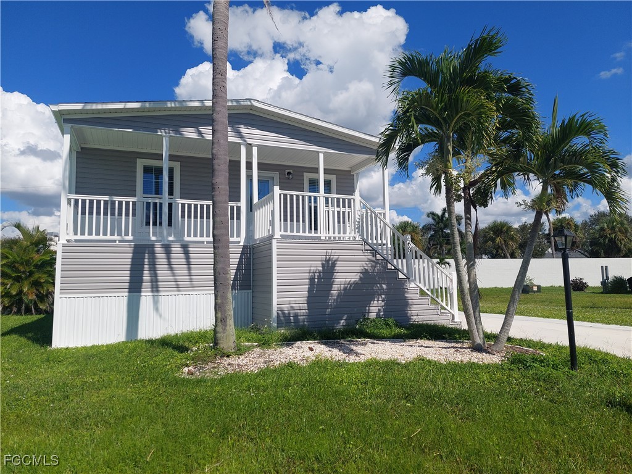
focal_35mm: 24
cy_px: 237
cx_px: 316
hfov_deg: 71.6
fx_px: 438
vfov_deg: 56.8
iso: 40
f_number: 1.8
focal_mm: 5.23
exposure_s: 1/3441
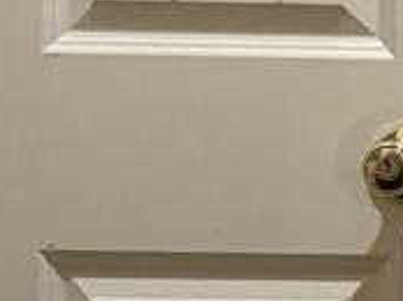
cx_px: 1135
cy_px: 54
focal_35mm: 177
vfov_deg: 8.4
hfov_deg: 9.3
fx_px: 2058
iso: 640
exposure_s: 1/60
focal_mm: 6.76
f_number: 1.78
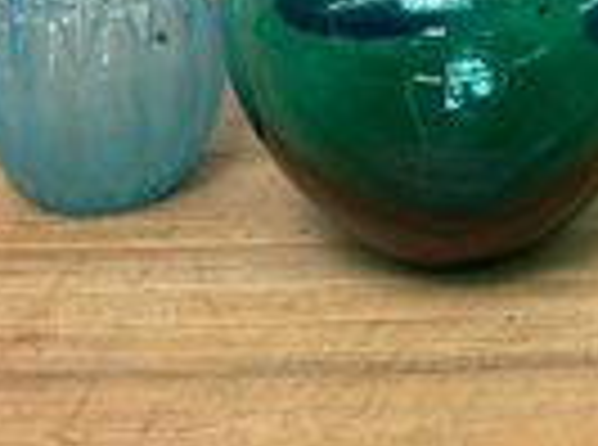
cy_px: -88
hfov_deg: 25.4
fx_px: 1292
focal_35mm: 75
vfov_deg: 18.5
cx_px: 519
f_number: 1.8
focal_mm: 3
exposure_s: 1/122
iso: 50
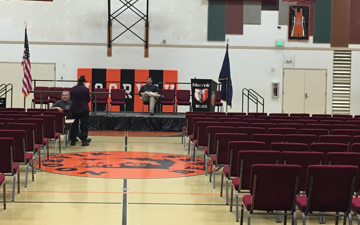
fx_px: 608
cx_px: 147
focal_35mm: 62
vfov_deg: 20.9
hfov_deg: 32.9
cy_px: 85
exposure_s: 1/30
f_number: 2.2
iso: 125
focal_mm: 4.15
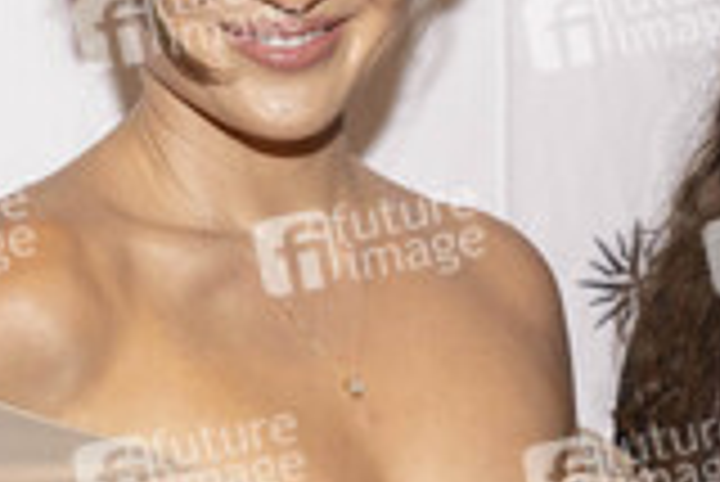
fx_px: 3323
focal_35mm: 166
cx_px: 700
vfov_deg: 8.3
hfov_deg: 12.2
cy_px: 131
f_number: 5.6
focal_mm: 59
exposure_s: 1/200
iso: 800
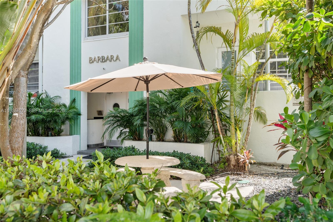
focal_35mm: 35
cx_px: 166
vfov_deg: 37.8
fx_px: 324
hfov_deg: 54.4
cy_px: 111
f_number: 10
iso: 200
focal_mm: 35
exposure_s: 1/10
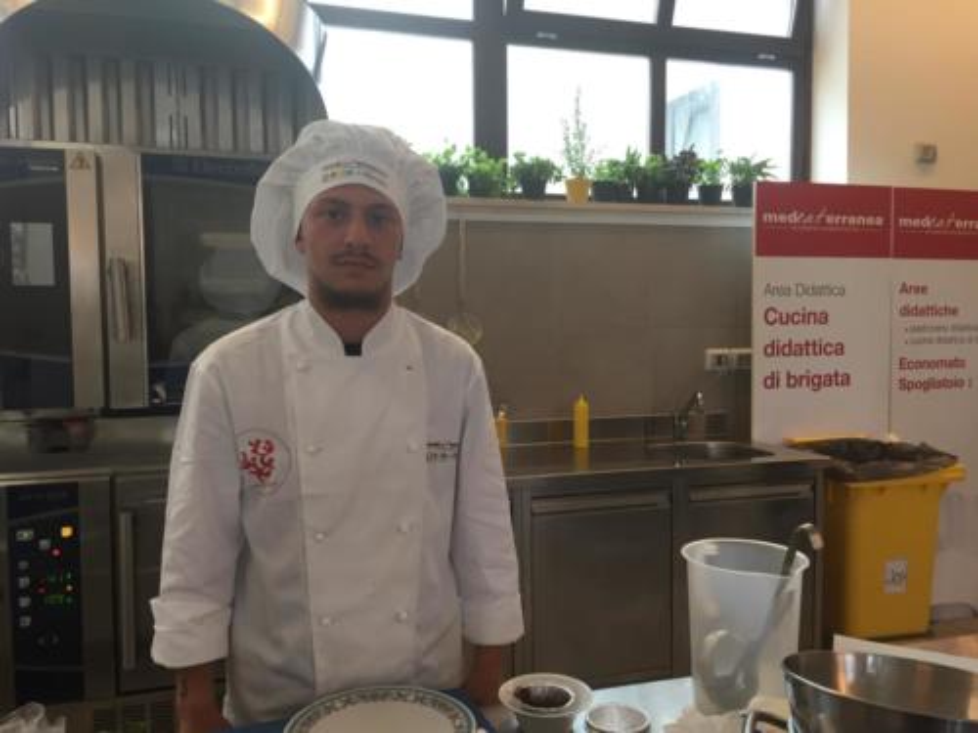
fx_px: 819
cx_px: 489
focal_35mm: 29
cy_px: 366
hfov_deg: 61.7
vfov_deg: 48.2
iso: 40
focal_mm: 4.15
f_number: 2.2
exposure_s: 1/33
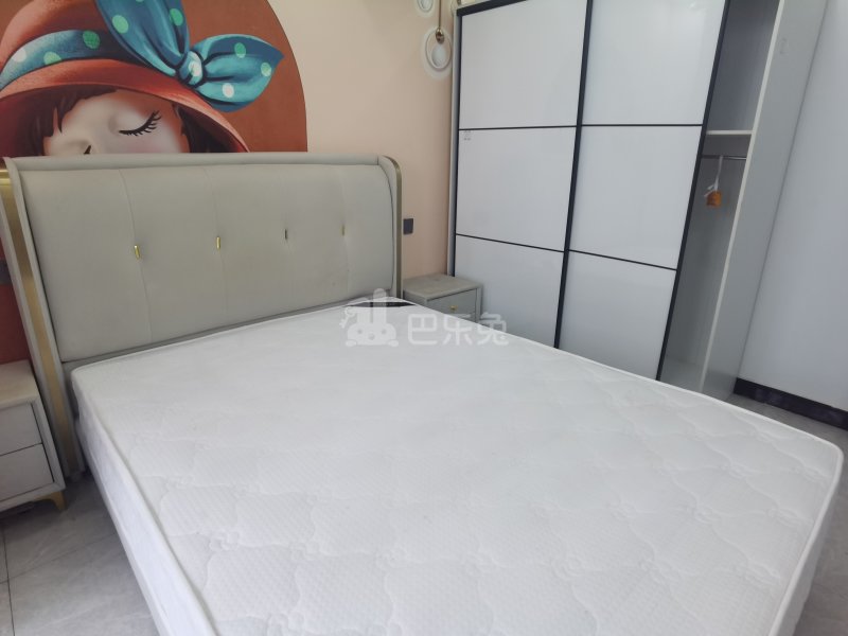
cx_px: 424
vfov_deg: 71.6
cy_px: 318
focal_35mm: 18
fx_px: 441
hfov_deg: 87.8
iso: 160
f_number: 1.8
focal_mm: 4.4
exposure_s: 1/100
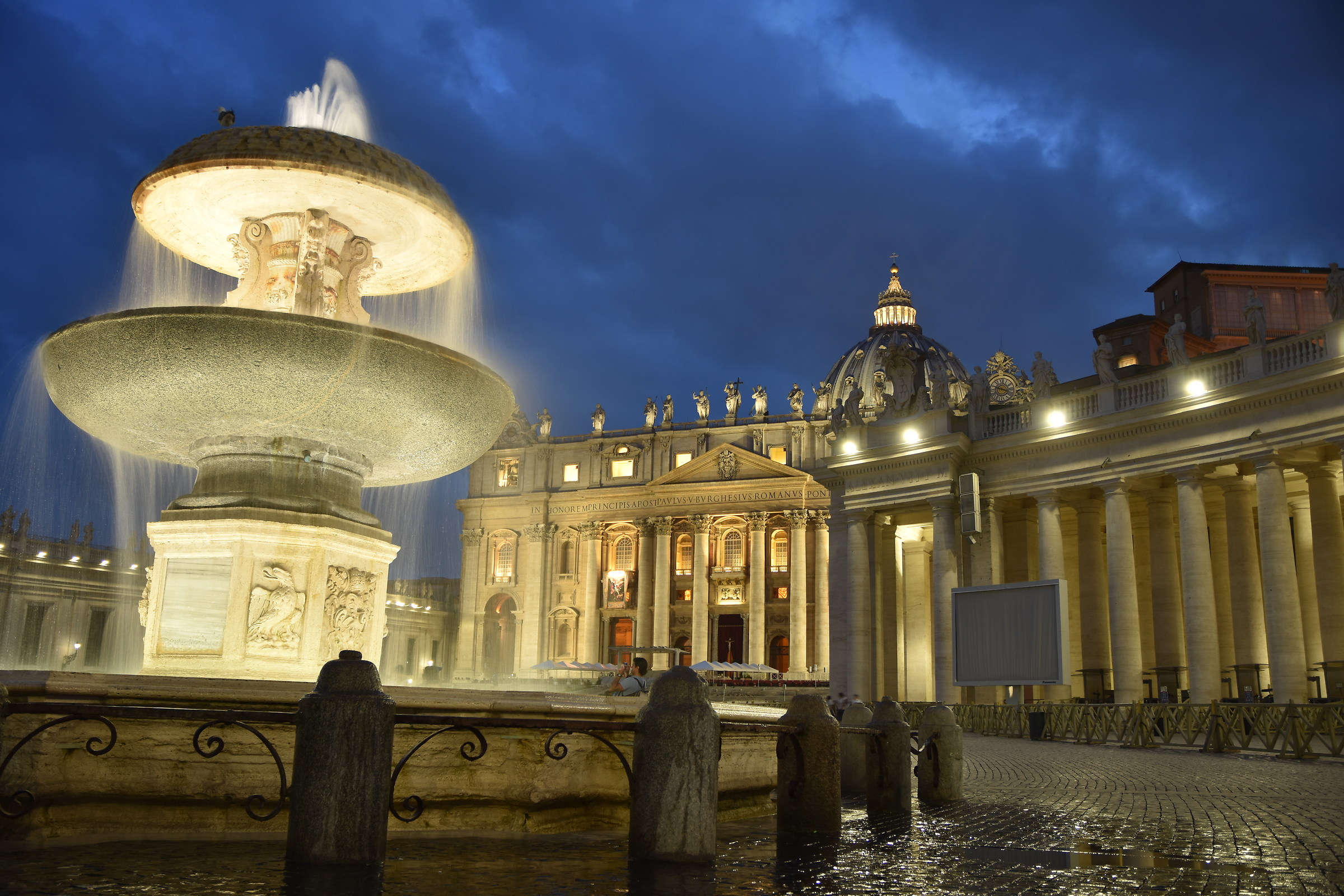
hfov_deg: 57.2
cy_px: 448
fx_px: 1232
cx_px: 672
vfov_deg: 40.0
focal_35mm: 33
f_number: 3.2
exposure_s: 1/2
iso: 100
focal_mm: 22
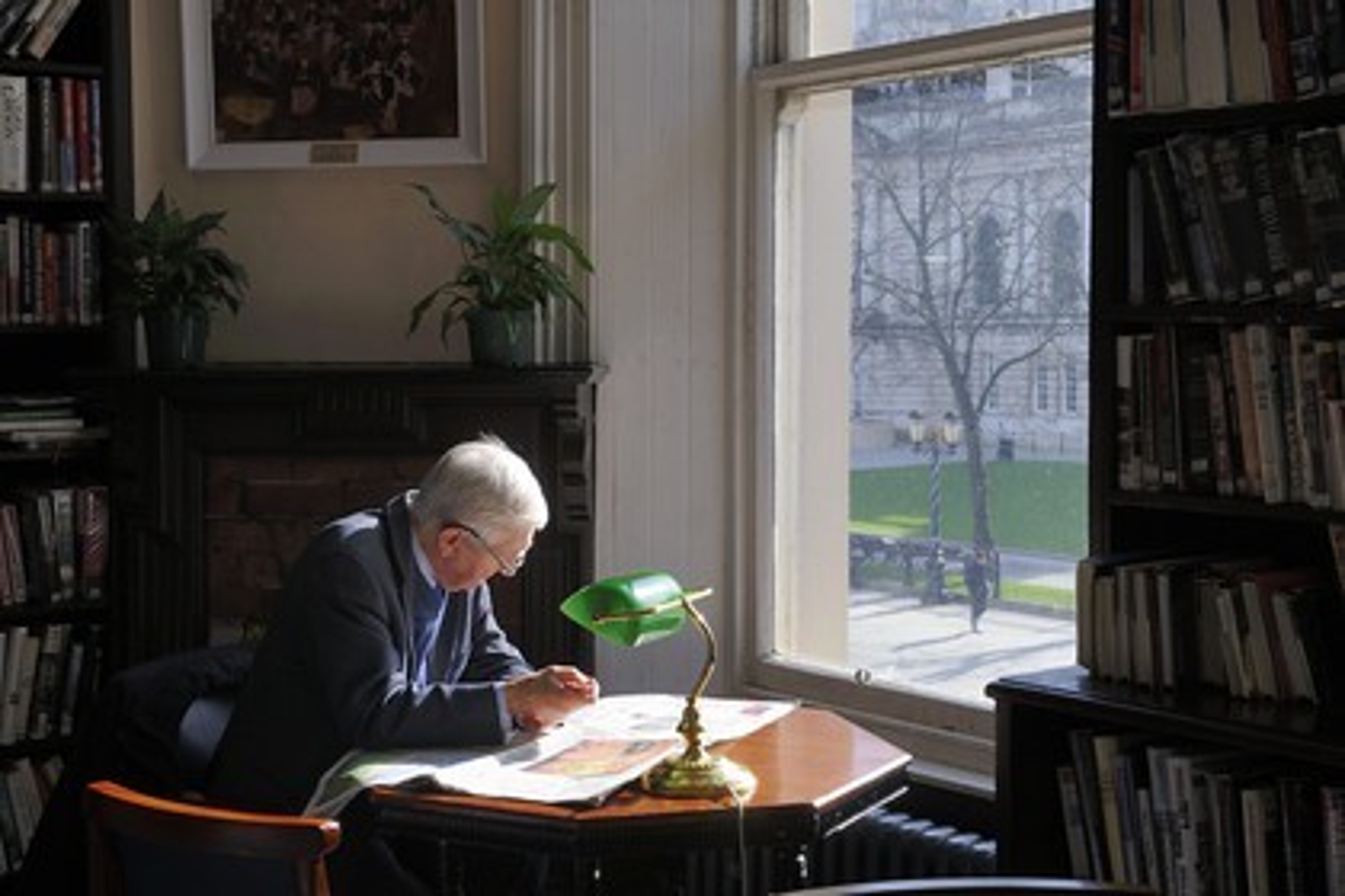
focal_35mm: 50
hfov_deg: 39.6
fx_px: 1868
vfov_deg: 27.0
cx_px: 672
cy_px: 448
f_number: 9
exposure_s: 1/100
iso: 400
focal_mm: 50
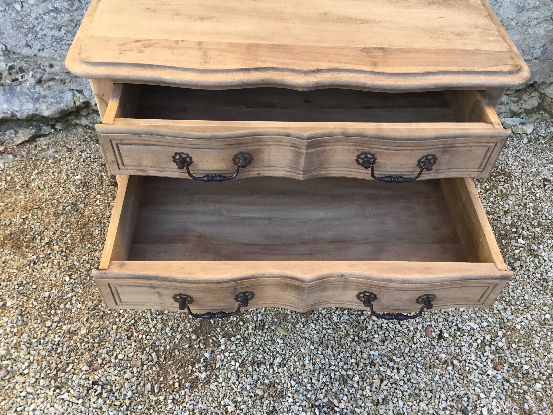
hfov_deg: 58.4
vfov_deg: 45.4
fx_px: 495
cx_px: 276
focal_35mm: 31
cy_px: 208
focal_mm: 3.3
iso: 25
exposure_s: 1/100
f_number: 2.4
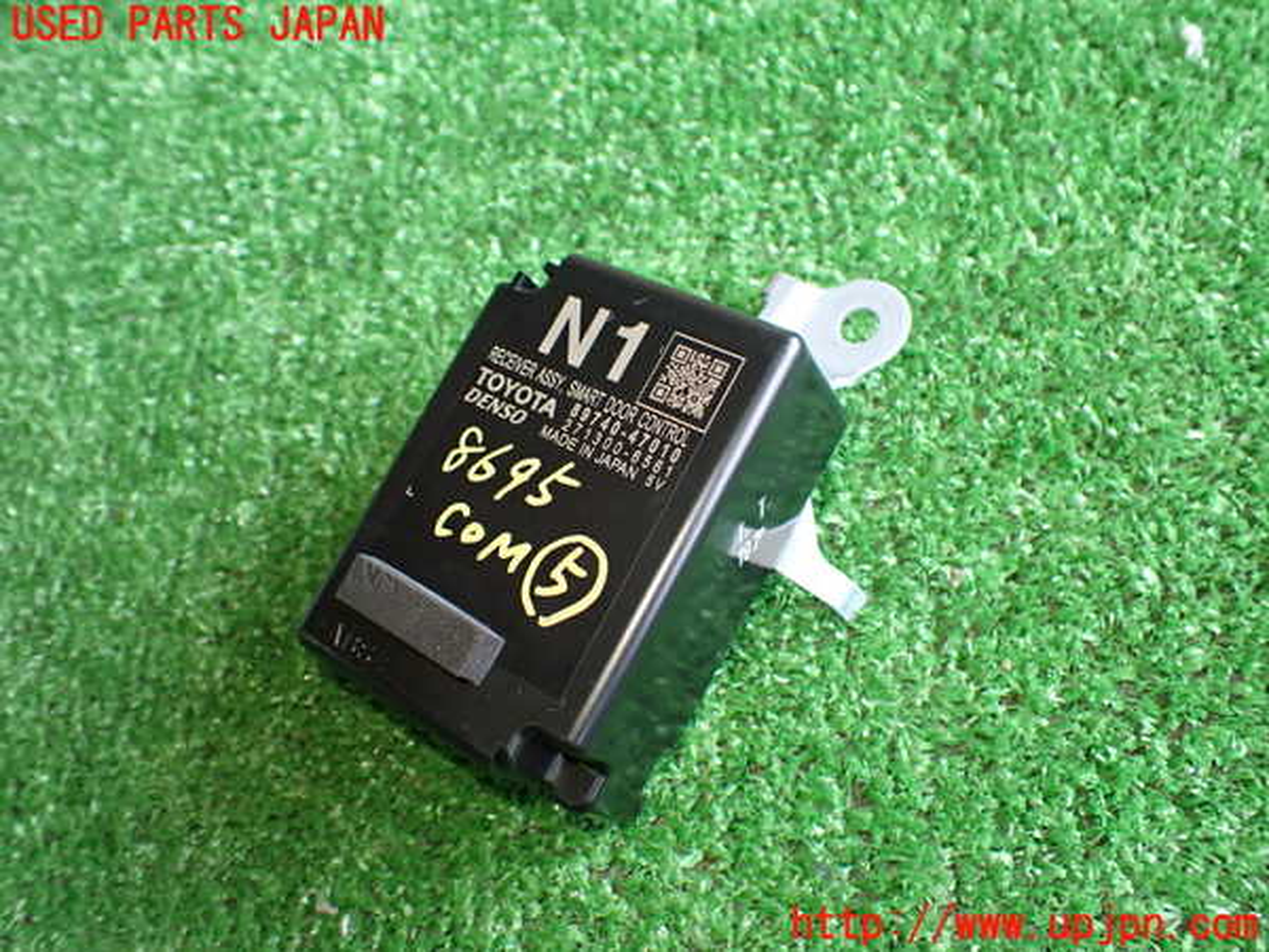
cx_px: 634
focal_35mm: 30
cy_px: 476
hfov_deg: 60.0
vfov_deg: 46.8
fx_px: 1100
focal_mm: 5.4
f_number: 2.3
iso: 640
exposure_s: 1/125
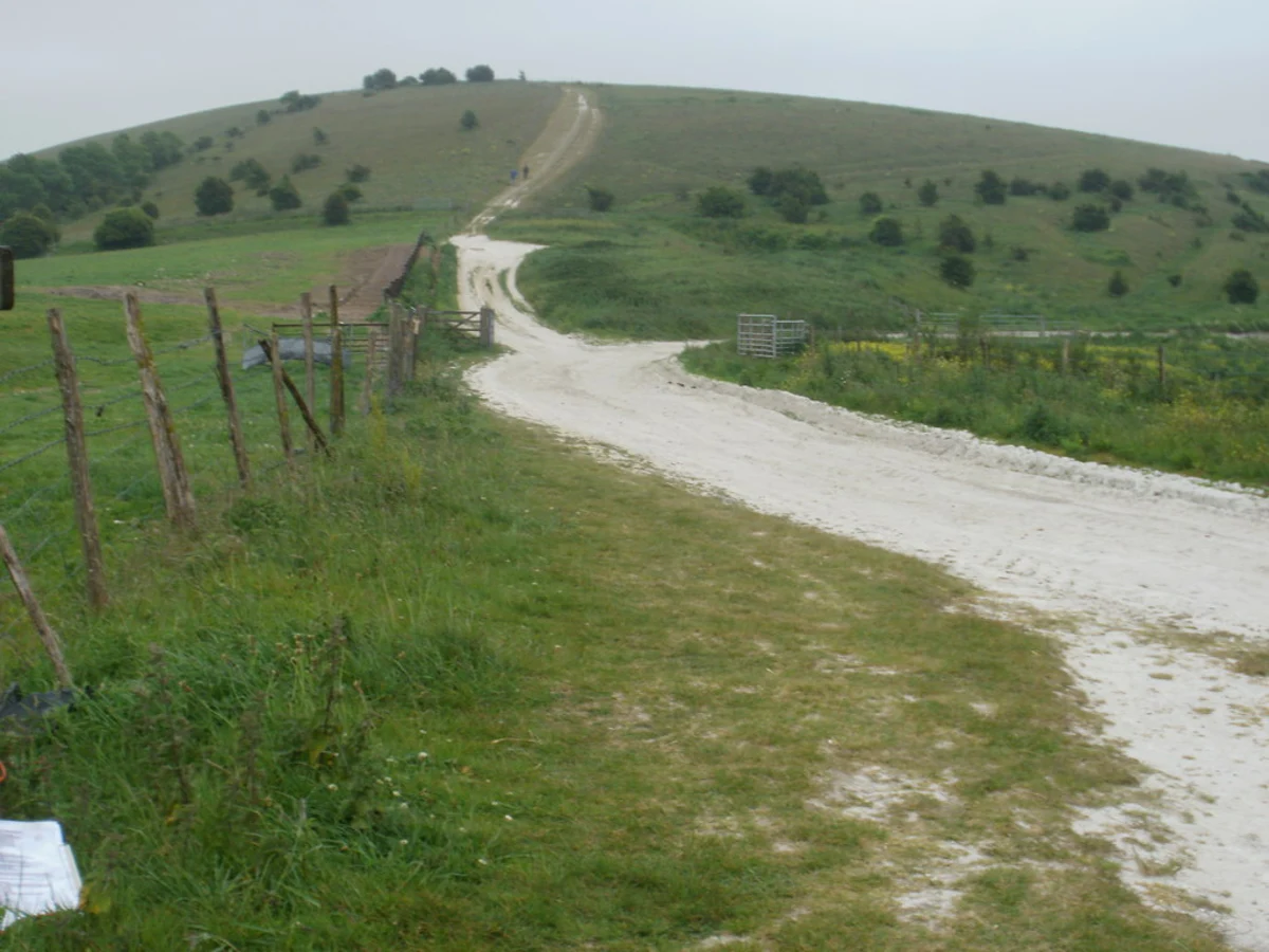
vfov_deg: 28.0
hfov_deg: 36.8
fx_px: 1906
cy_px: 476
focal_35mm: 52
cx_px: 634
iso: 100
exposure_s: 1/125
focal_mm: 9.1
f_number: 4.4
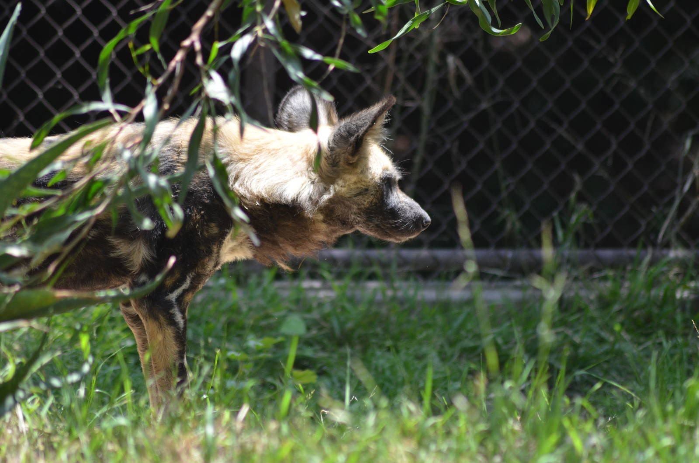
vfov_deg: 3.8
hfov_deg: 5.7
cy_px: 232
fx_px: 6976
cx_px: 350
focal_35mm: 360
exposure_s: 1/1000
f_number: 5
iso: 800
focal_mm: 240
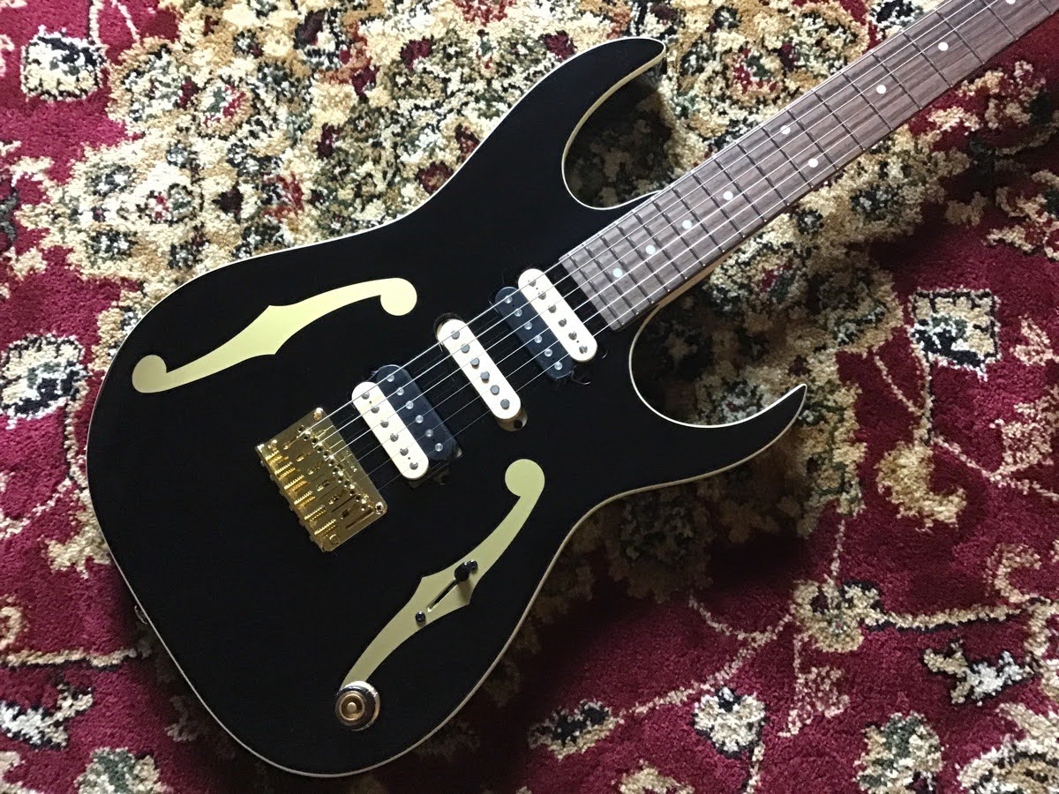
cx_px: 530
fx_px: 948
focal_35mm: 31
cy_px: 397
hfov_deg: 58.4
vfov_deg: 45.4
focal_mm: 3.3
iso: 320
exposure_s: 1/15
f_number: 2.4
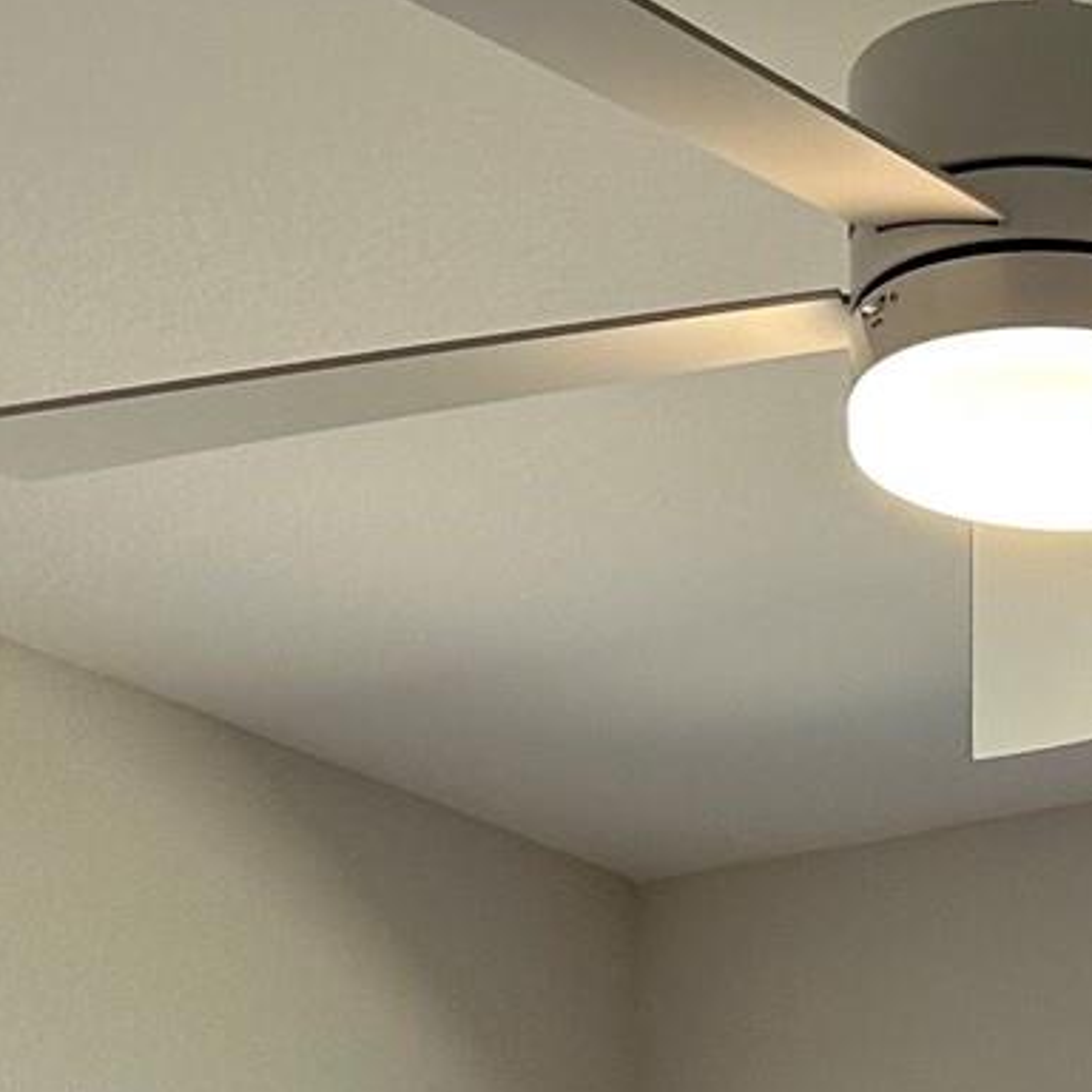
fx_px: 4033
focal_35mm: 113
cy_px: 2013
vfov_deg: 13.7
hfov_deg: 14.4
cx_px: 1612
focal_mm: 6.86
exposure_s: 1/234
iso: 64
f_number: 1.78
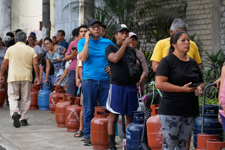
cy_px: 78
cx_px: 108
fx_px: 787
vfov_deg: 10.9
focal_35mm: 126
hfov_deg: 16.3
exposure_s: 1/320
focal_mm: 120
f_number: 5
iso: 800
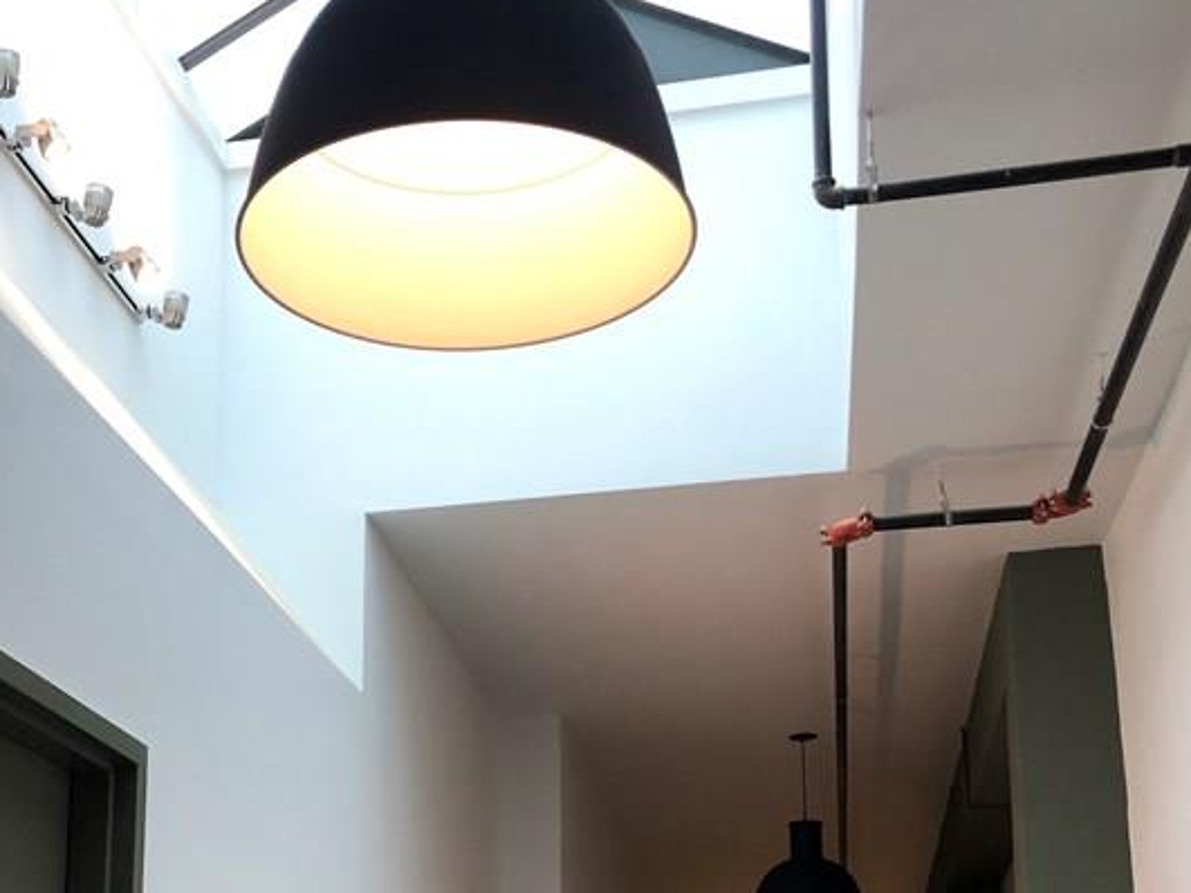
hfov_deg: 35.1
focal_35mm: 54
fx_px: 1858
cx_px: 372
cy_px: 839
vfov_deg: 26.0
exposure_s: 1/30
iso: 25
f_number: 1.8
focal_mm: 3.99
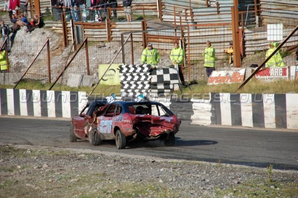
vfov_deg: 6.8
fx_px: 1675
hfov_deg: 10.2
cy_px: 99
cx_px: 149
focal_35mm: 202
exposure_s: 1/1000
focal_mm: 135
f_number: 6
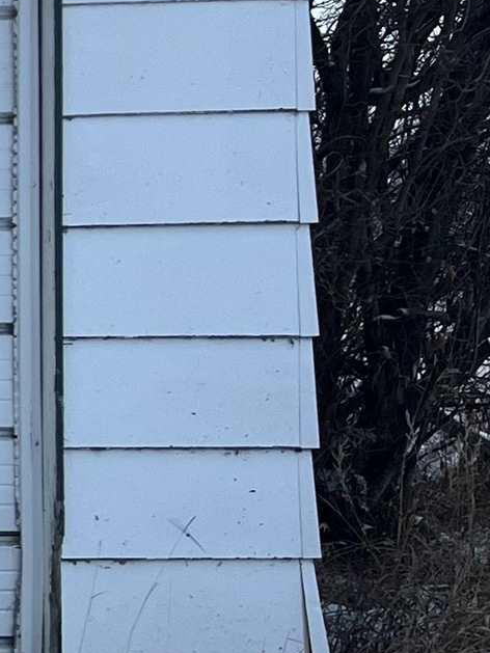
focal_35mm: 127
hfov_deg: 9.1
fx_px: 2396
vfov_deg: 15.5
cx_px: -1046
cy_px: 350
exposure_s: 1/262
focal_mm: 5.1
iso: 40
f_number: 1.6
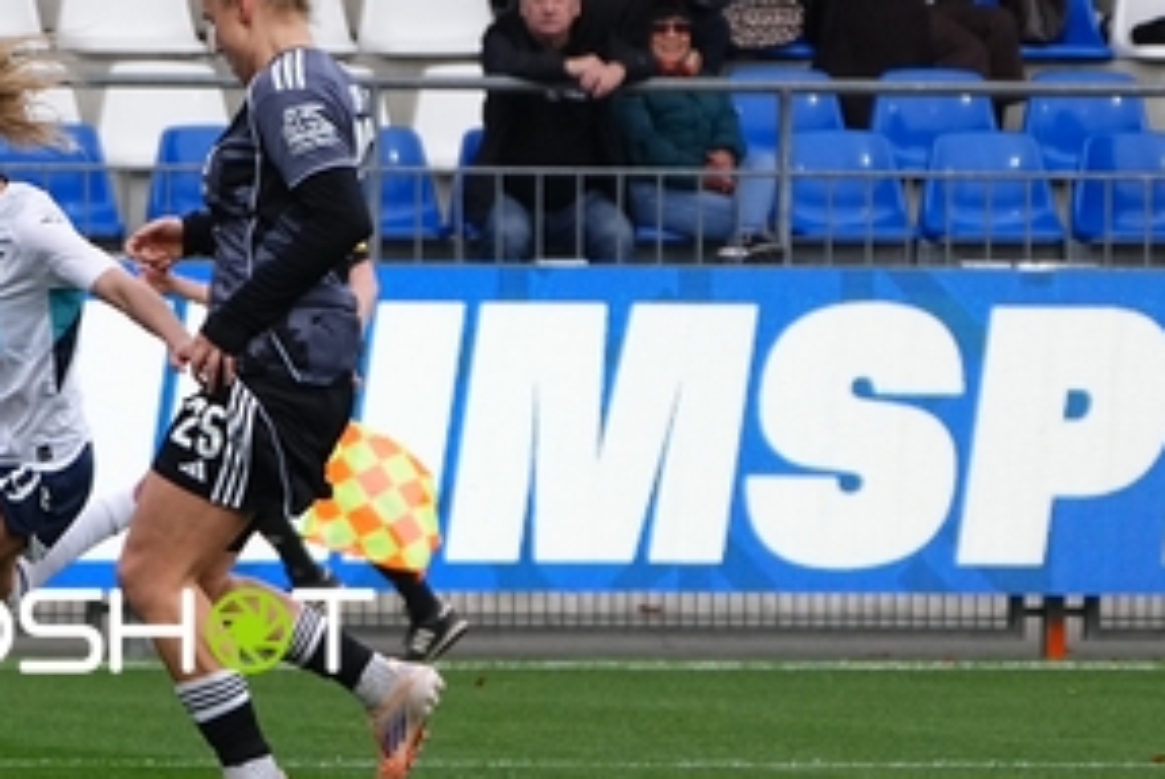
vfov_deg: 2.3
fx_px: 19274
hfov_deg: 3.5
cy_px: 633
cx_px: -24
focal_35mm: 595
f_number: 5.6
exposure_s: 1/1600
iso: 1600
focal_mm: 190
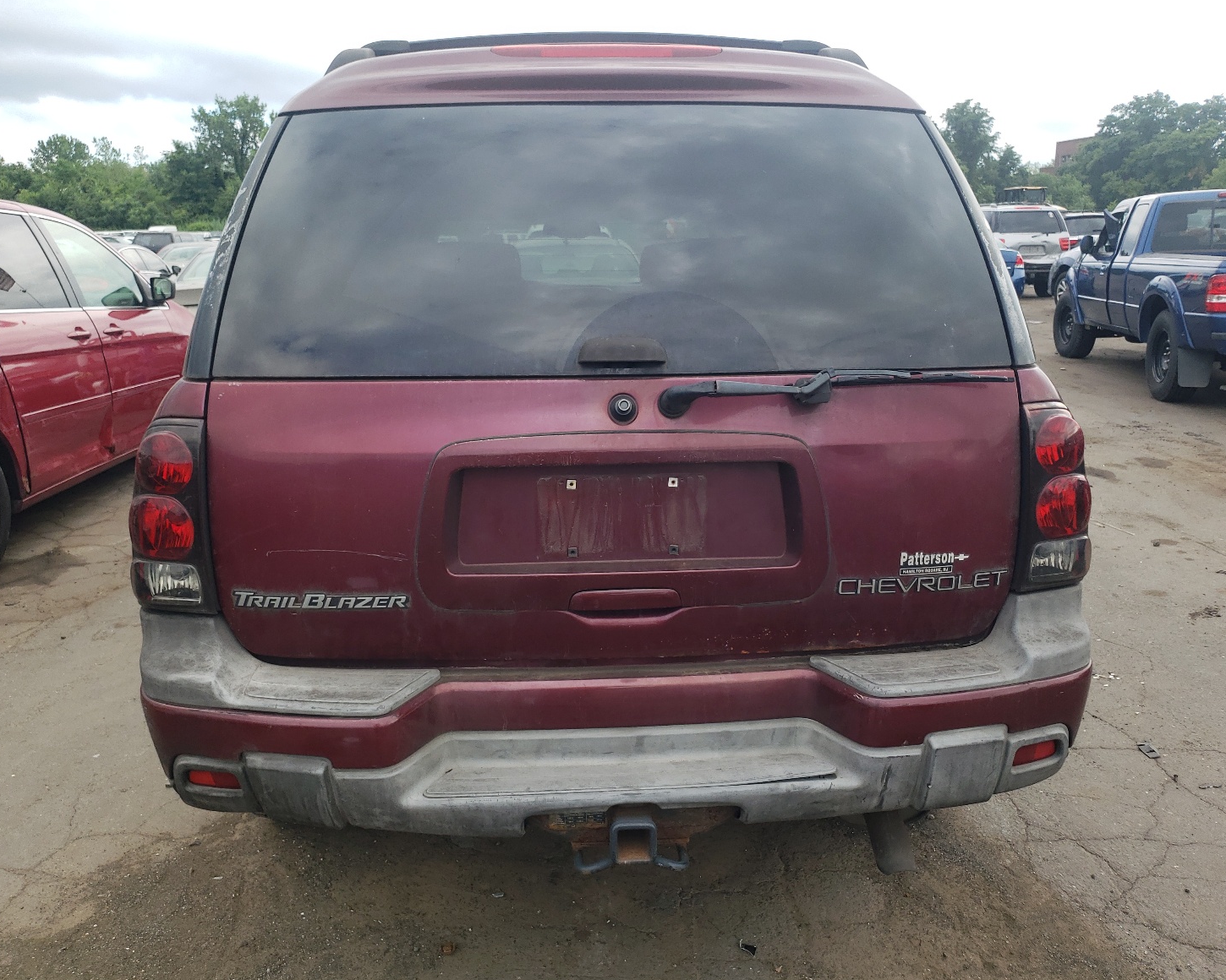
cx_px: 640
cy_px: 481
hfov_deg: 62.2
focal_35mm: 28
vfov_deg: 51.5
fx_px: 1016
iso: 50
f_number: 1.5
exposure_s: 1/714
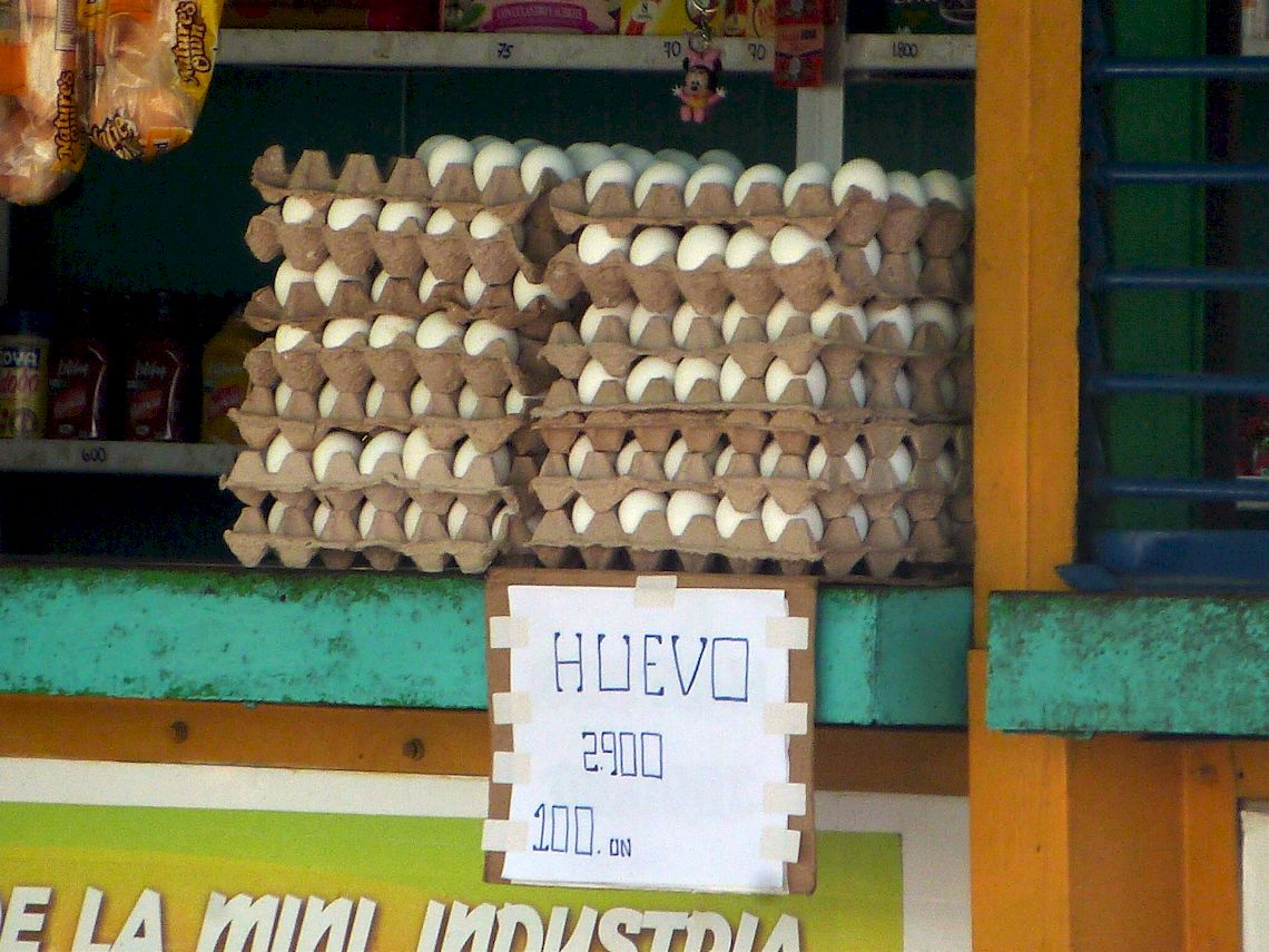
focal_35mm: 600
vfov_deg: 2.5
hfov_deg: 3.3
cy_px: 476
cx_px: 634
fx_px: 21996
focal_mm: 108
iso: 500
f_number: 5.6
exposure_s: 1/320
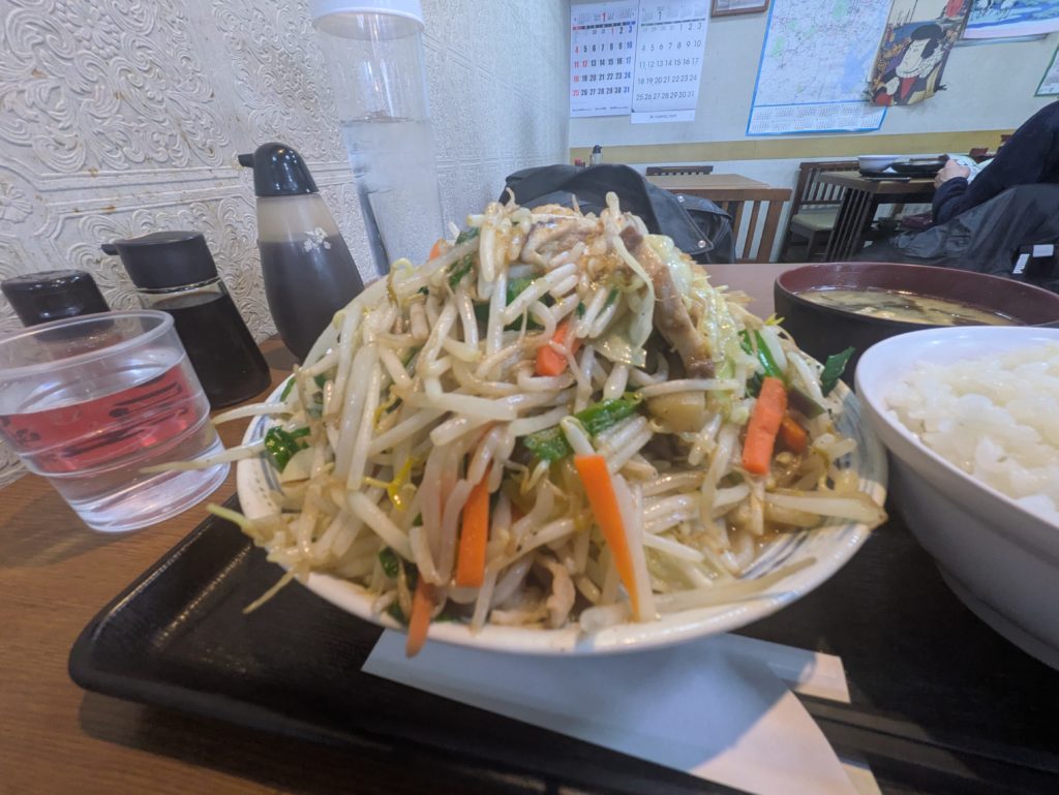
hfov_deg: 102.0
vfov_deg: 85.7
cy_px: 398
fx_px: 428
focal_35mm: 14
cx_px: 530
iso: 219
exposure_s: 1/25
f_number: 2.2
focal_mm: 1.83
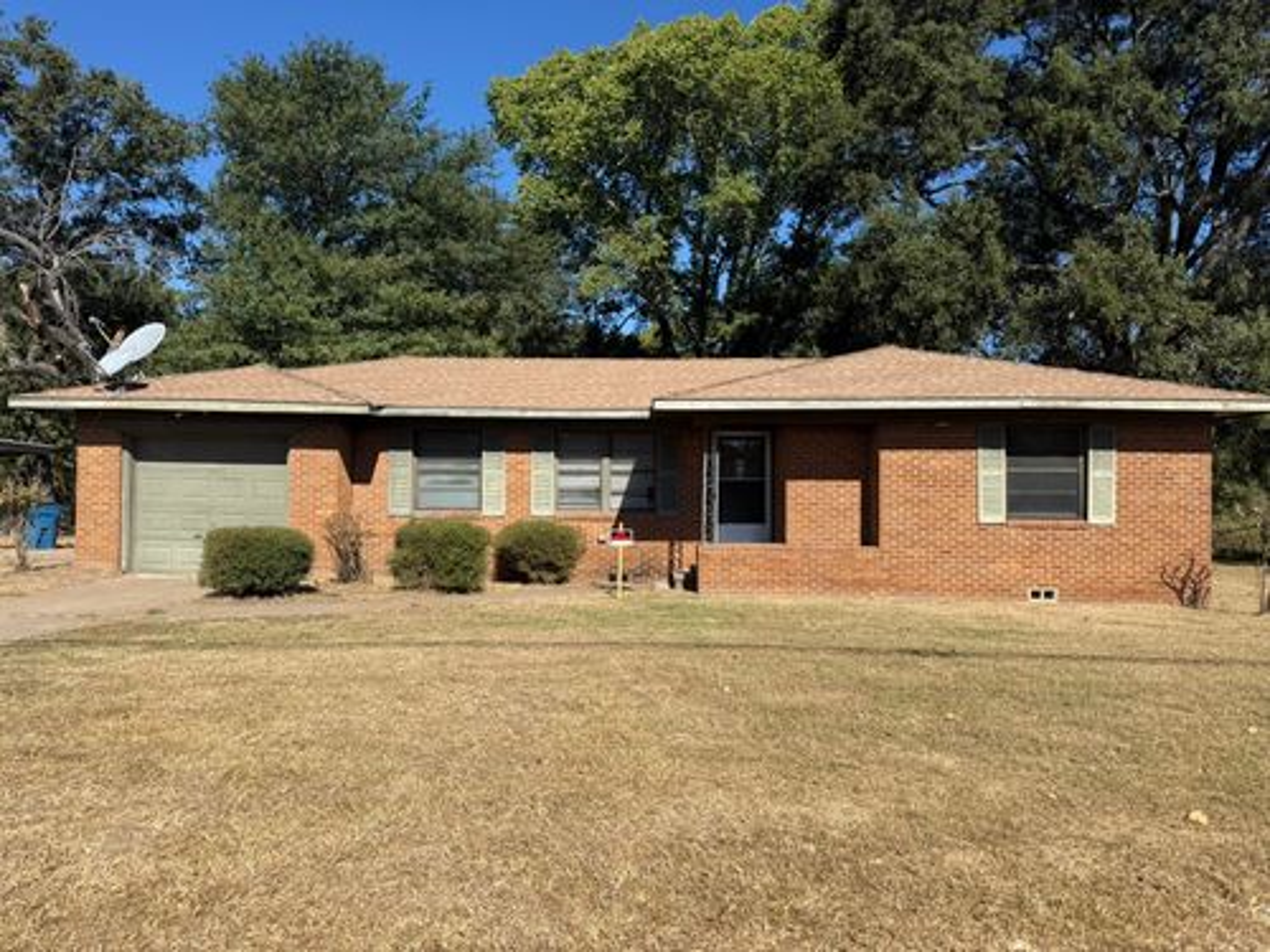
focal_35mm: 24
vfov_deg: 56.8
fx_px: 881
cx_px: 635
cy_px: 476
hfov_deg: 71.6
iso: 80
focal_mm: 6.76
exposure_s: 1/3953
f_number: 1.78
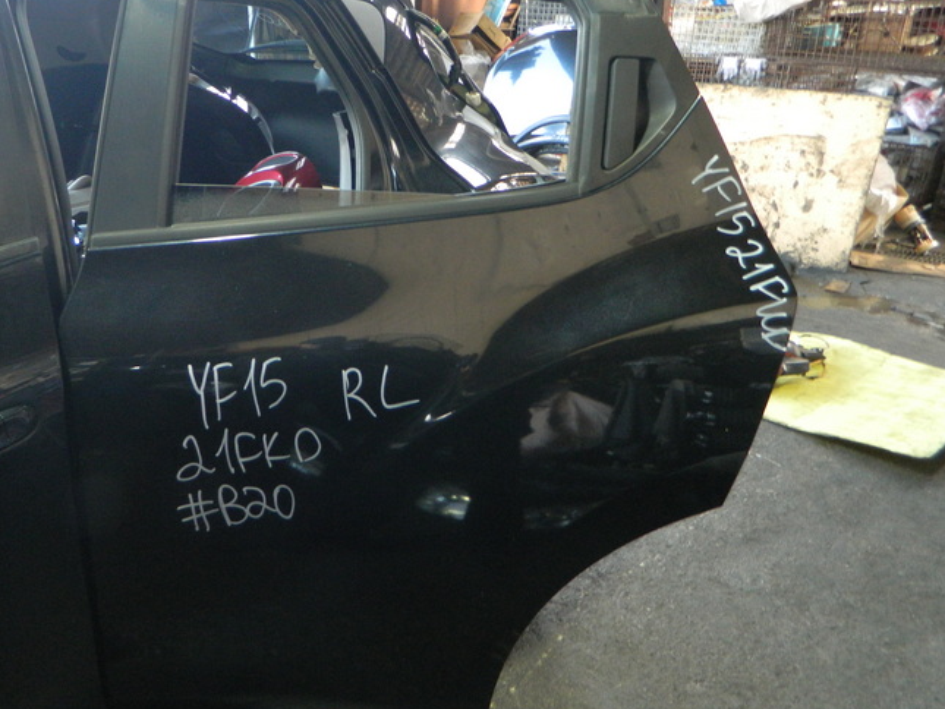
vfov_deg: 45.4
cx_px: 387
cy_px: 335
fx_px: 846
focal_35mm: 31
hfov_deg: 58.0
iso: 280
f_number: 3.1
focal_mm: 4.5
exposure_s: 1/30
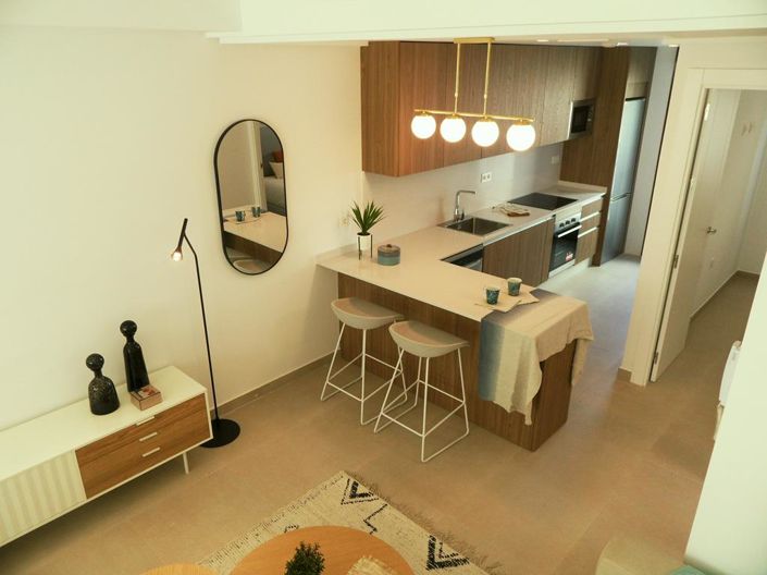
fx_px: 532
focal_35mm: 24
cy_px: 288
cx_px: 384
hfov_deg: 71.6
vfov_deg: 56.8
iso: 100
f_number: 3.2
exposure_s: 1/60
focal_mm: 3.9
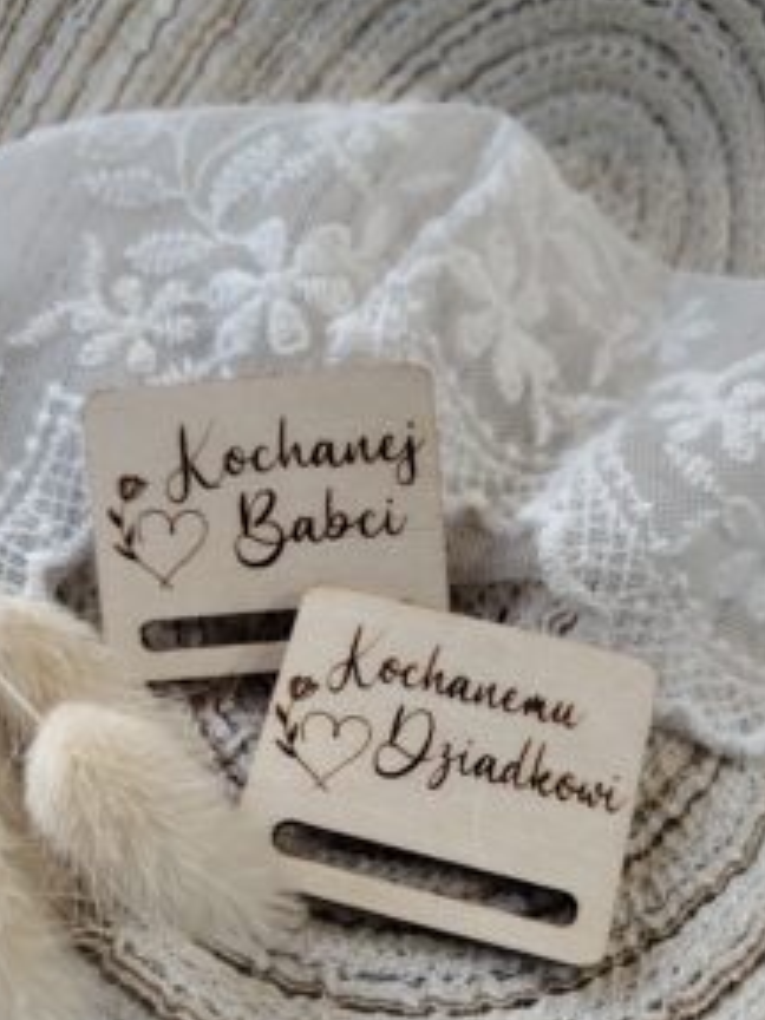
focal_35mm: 32
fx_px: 943
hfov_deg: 44.2
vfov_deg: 55.8
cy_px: 669
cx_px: 372
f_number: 1.8
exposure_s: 1/50
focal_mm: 5.56
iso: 466
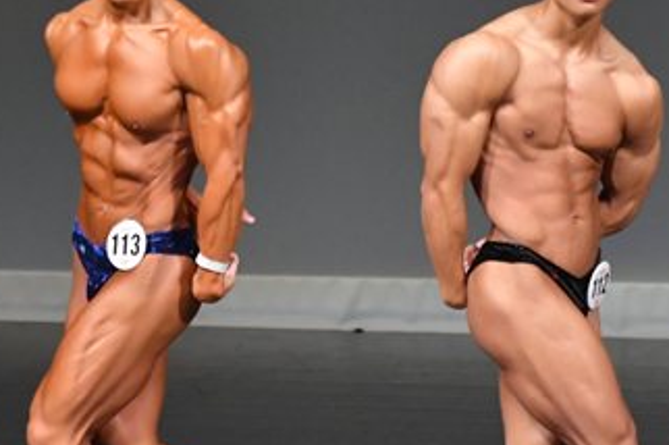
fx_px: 14090
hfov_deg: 2.7
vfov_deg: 1.8
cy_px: 302
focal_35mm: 759
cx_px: 342
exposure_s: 1/400
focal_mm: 210
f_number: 5.6
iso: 5000
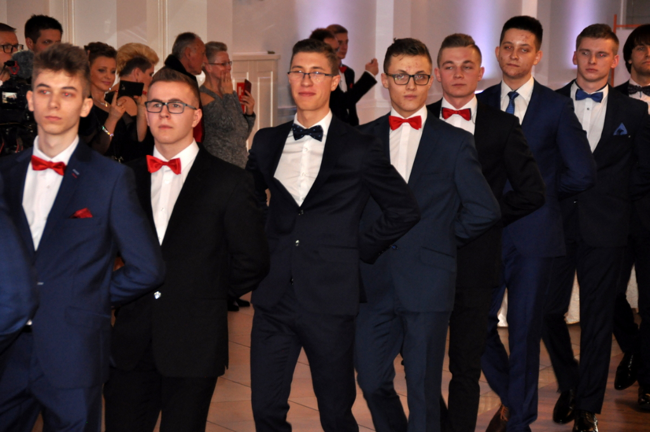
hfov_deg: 13.4
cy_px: 216
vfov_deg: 8.9
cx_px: 325
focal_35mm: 153
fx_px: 2759
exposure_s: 1/60
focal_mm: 102
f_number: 5.6
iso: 800
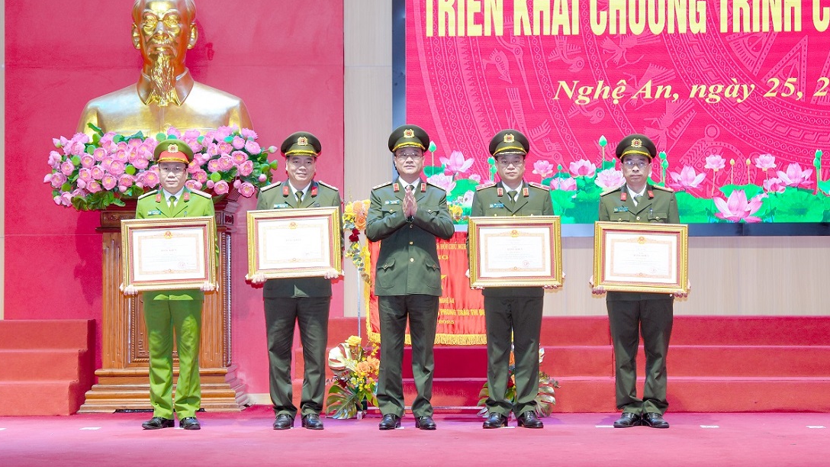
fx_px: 1981
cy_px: 224
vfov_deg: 13.4
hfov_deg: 23.7
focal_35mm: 90
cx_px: 413
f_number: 2.8
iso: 400
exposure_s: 1/125
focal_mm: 57
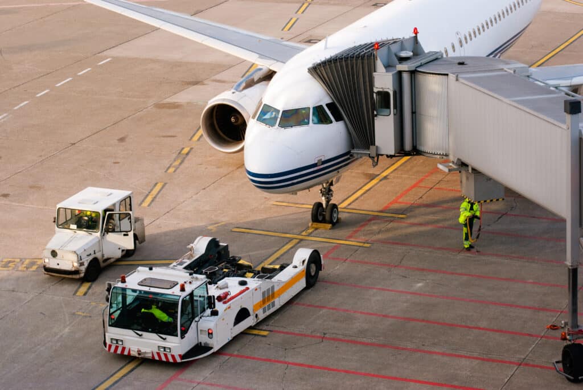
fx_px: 1897
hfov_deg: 17.5
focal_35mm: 117
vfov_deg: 11.7
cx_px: 292
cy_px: 195
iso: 200
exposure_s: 1/125
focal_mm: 78
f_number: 5.6
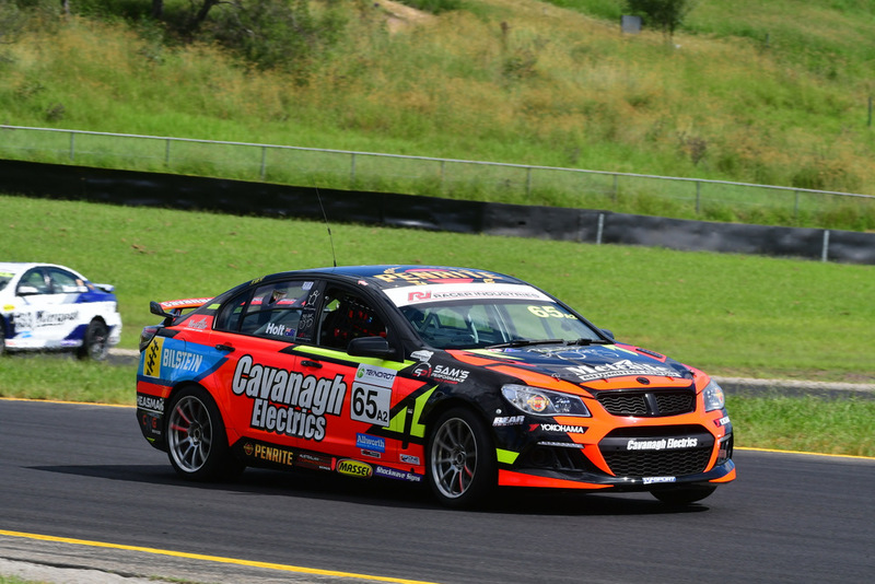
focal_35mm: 300
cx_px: 438
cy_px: 292
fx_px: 7294
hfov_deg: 6.9
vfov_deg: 4.6
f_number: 11
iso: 400
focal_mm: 200
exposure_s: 1/640
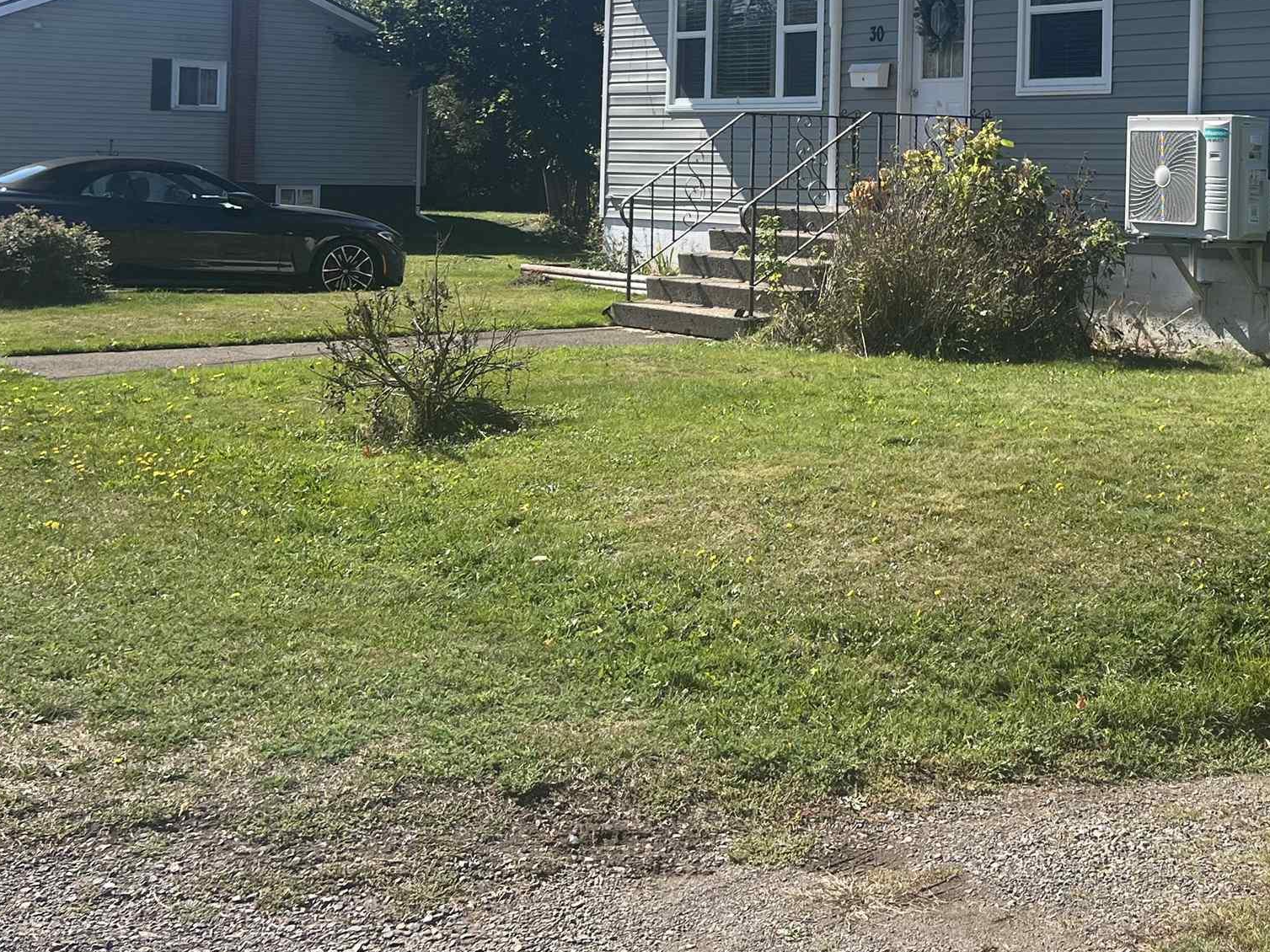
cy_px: 88
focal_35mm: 53
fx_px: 1944
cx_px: 989
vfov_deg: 26.6
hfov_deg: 35.2
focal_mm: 5.7
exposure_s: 1/3356
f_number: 1.5
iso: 50
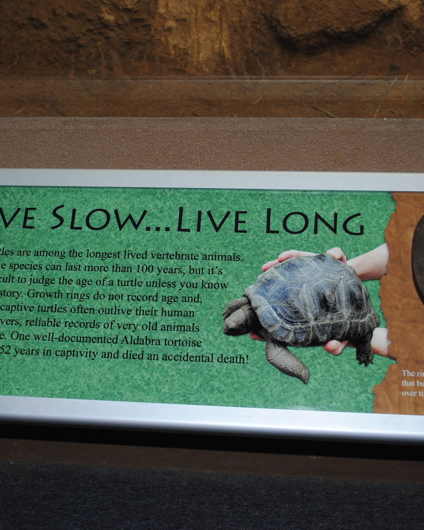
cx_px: 187
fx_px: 863
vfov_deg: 34.1
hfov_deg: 27.6
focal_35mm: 55
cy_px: 266
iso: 200
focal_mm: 26
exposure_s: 1/60
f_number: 4.2
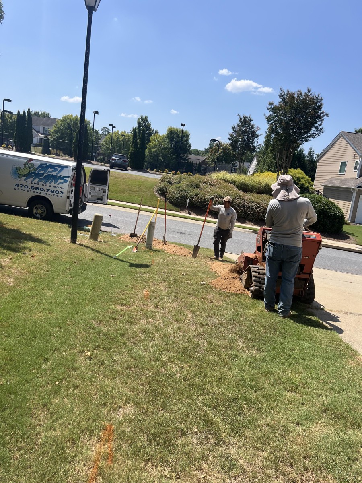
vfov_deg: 67.3
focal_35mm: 26
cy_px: 242
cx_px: 181
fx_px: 363
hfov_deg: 53.1
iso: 50
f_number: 1.5
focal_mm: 5.7
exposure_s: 1/3831
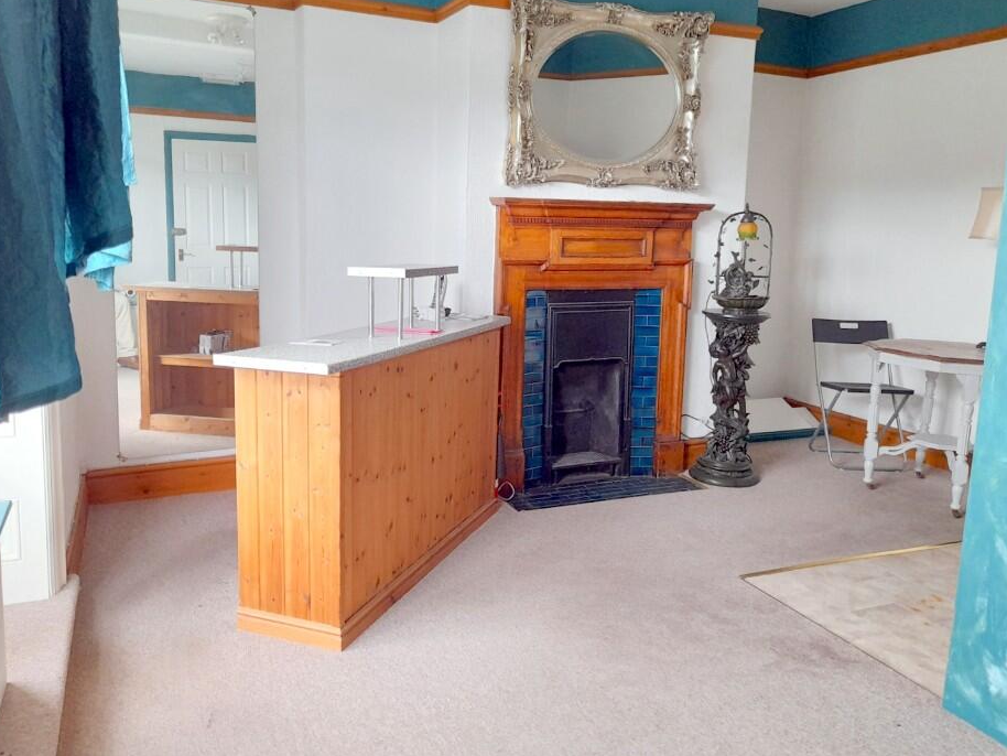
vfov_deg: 49.7
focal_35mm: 28
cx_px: 480
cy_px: 337
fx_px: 815
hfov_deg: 63.4
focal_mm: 4.6
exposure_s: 1/60
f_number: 2
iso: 320
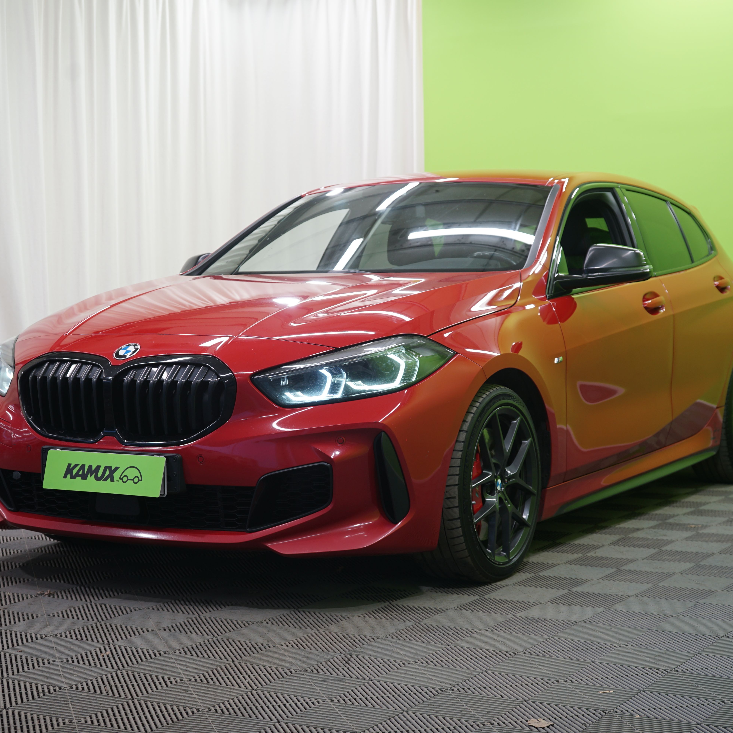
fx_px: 1485
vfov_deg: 27.7
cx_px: 359
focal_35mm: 62
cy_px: 367
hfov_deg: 27.7
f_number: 5
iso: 200
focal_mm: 48
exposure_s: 1/30
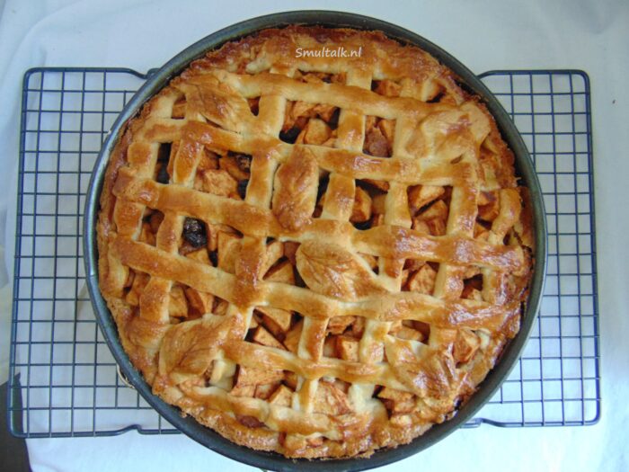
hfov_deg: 69.4
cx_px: 314
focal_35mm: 25
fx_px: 454
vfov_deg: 54.9
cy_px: 236
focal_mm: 4.5
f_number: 3
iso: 320
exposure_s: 1/30
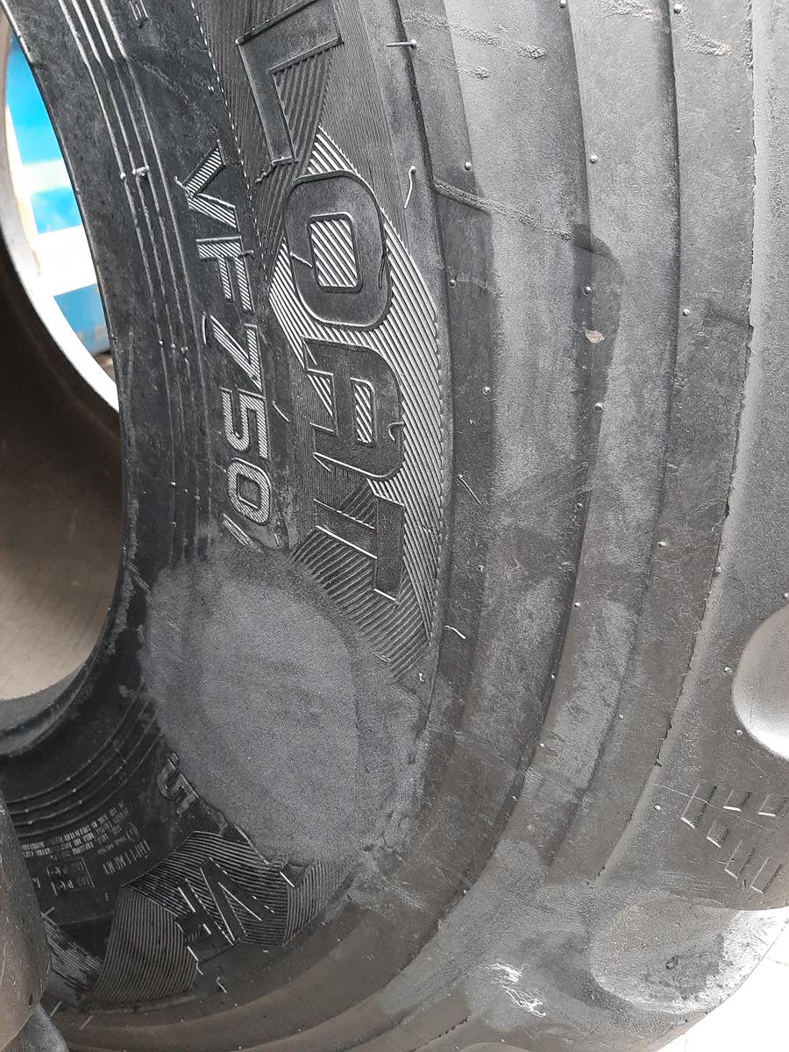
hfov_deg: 53.1
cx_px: 394
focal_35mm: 26
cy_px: 526
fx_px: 790
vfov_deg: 67.3
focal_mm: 3.93
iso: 200
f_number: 1.7
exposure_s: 1/50
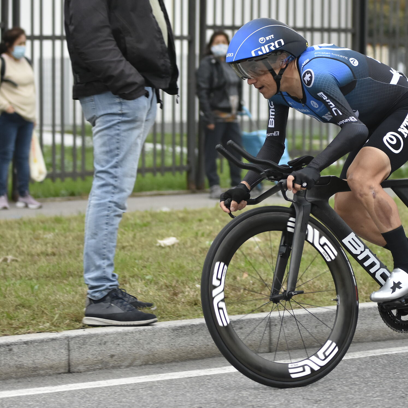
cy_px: 203
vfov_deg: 10.9
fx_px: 2134
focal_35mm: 160
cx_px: 253
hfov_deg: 10.9
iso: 1000
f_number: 2.8
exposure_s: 1/1600
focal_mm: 78
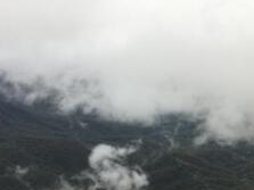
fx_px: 477
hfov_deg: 28.8
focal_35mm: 65
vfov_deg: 21.9
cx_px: 221
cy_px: 180
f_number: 2.2
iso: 32
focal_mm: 4.15
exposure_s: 1/50
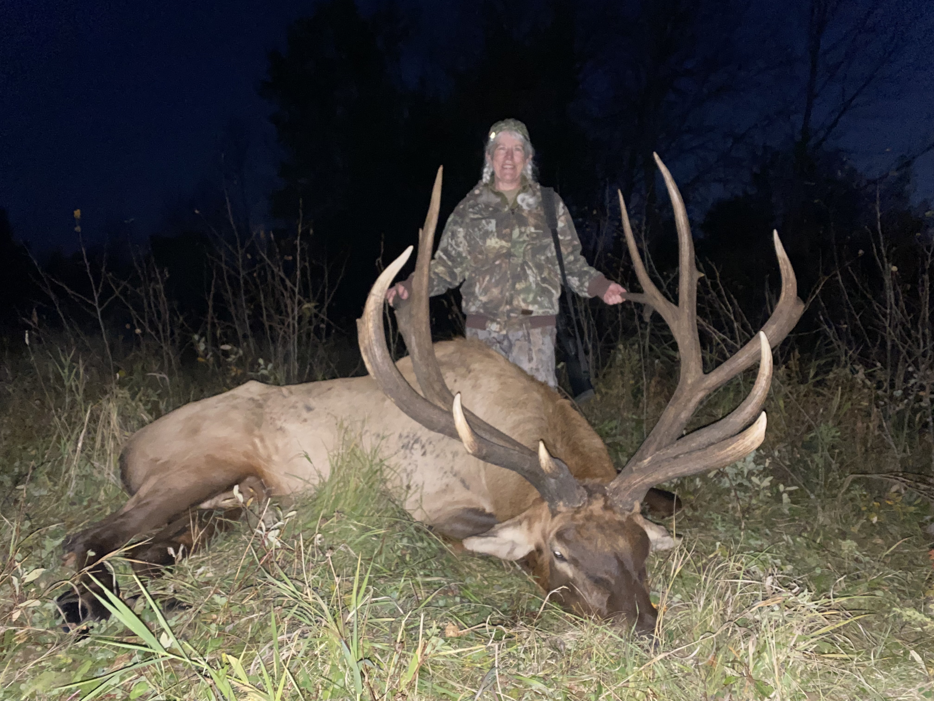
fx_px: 702
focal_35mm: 26
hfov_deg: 67.3
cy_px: 350
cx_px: 467
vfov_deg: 53.1
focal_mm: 4.25
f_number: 1.8
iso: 640
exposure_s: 1/4
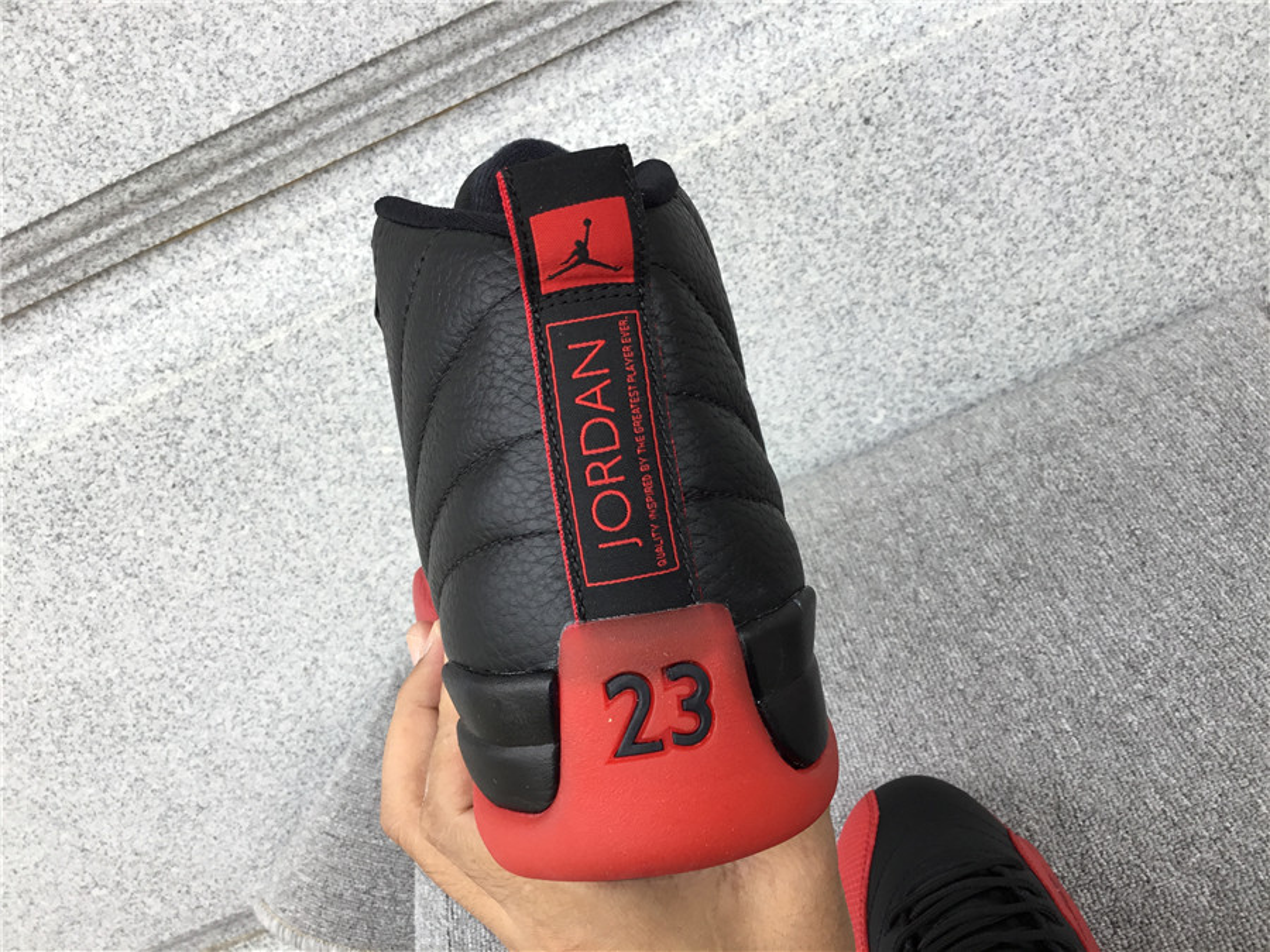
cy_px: 476
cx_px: 635
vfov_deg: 45.4
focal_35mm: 31
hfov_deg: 58.4
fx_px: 1137
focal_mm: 3.3
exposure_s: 1/170
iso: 25
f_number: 2.4
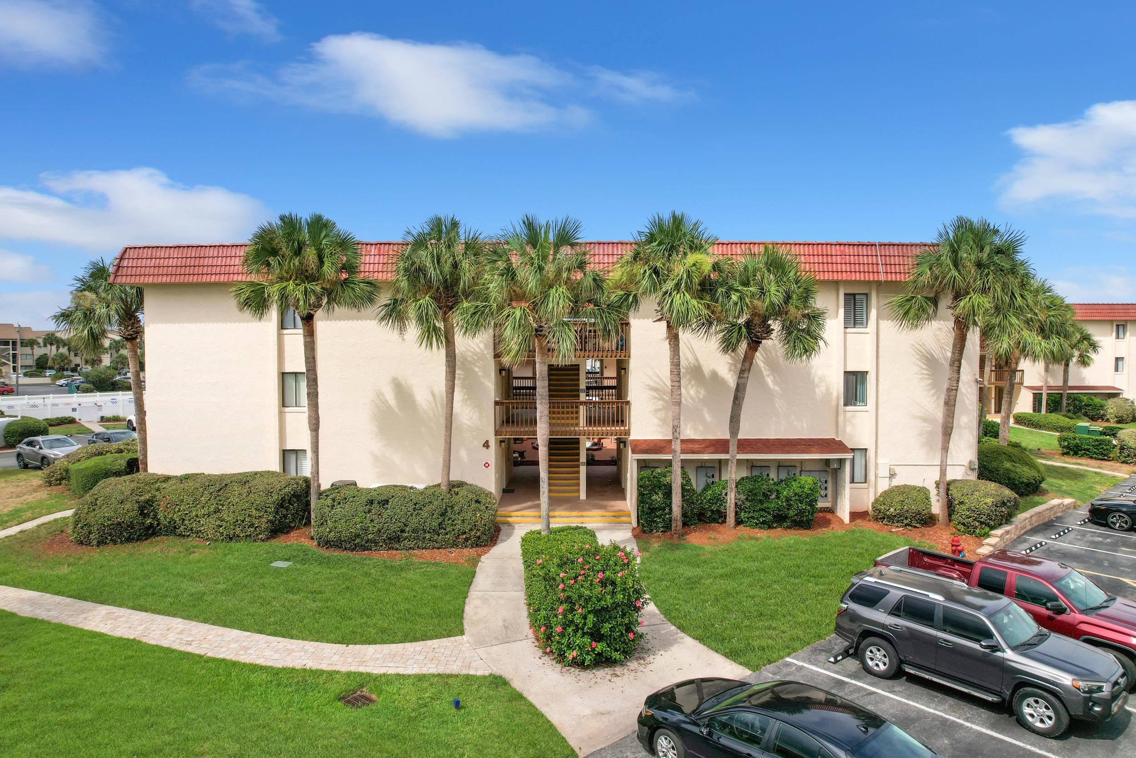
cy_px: 379
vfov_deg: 57.2
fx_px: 694
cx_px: 568
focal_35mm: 22
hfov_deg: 78.6
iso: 110
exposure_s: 1/350
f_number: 2.8
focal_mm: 8.38
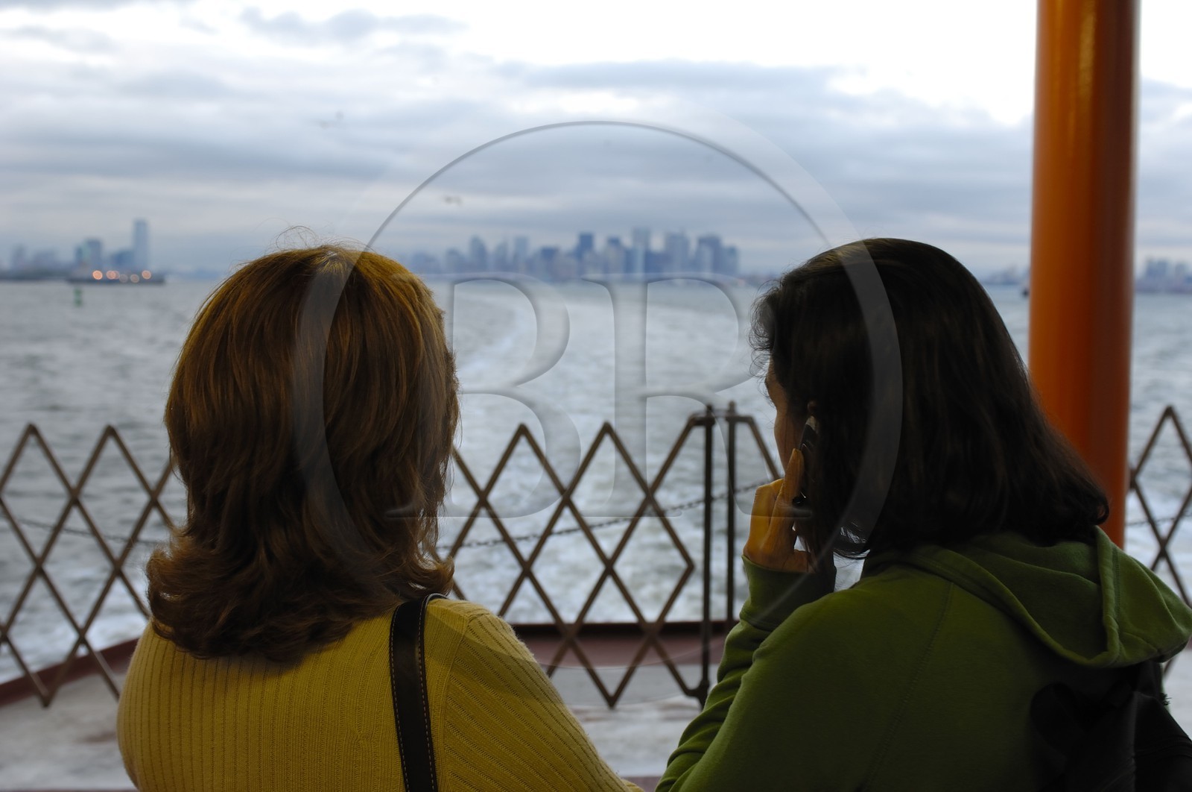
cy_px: 396
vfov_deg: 31.8
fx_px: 1389
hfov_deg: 46.5
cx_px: 596
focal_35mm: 42
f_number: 5
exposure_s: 1/30
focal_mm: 28
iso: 100
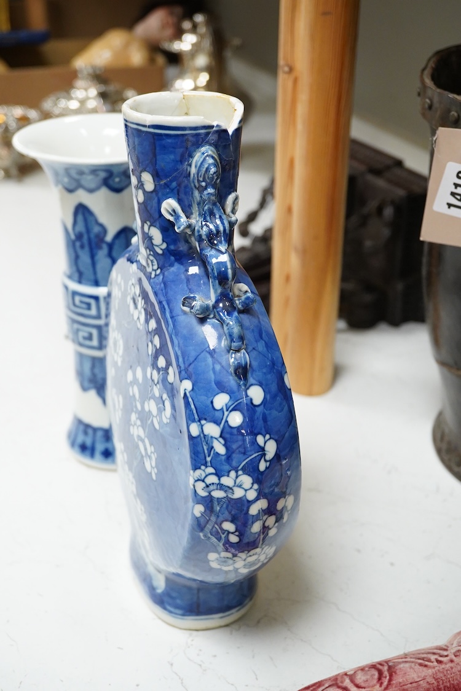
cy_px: 346
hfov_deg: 29.9
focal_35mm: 45
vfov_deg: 43.6
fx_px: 864
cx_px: 230
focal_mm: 30
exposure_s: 1/160
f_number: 7.1
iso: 2500
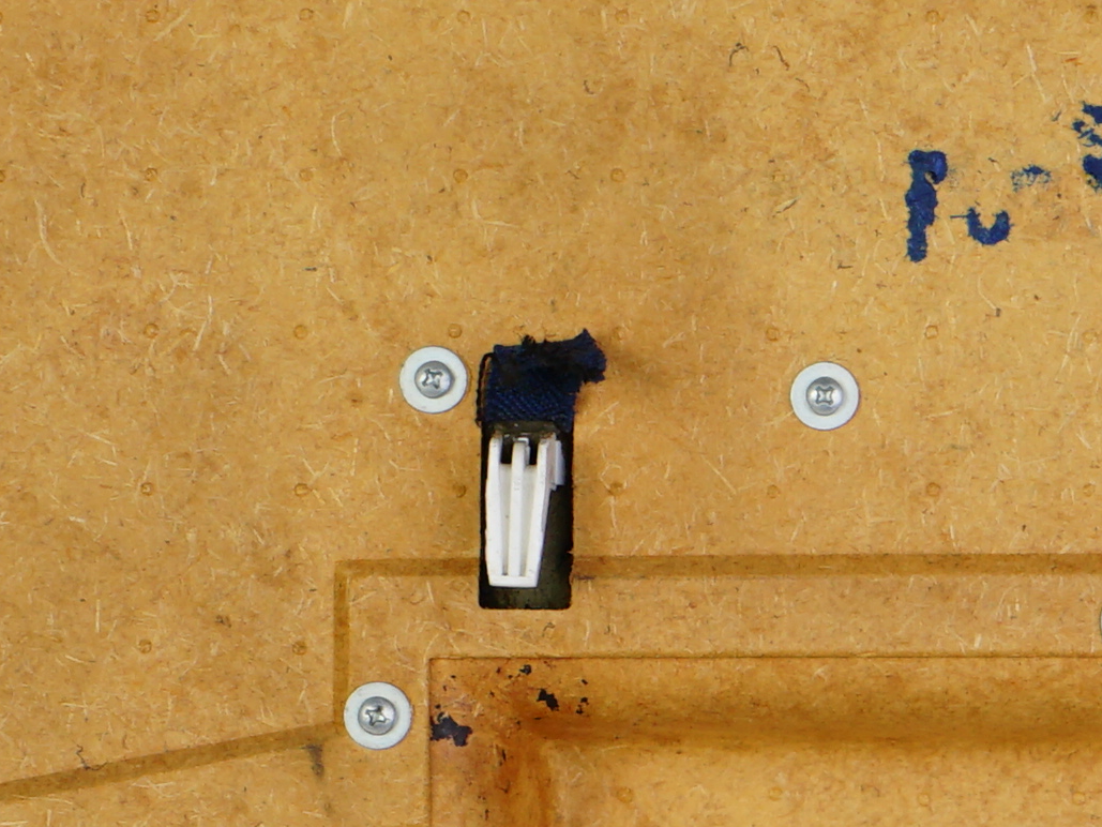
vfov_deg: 9.4
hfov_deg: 12.6
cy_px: 598
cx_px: 796
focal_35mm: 157
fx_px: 4999
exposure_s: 1/160
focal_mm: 28
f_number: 8
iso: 200
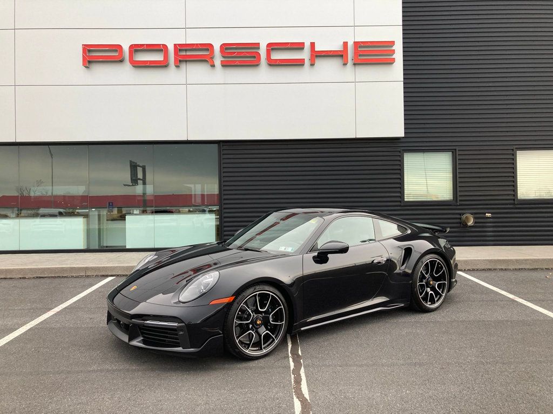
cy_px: 207
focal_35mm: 28
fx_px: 447
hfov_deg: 63.4
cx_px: 276
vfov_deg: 49.7
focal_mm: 3.99
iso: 40
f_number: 1.8
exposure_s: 1/121
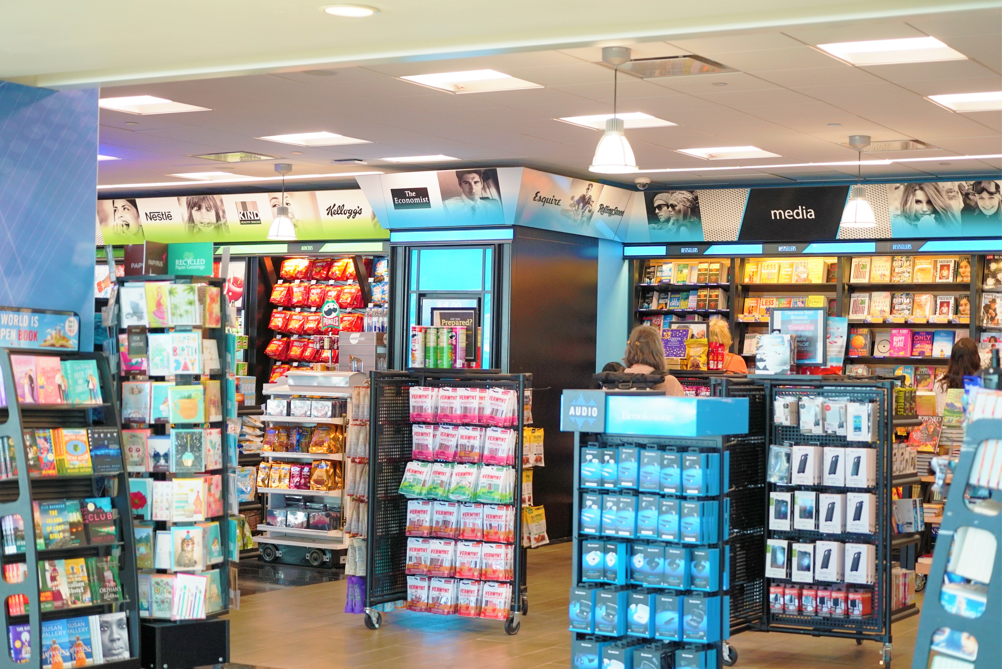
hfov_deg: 33.4
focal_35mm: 60
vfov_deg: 22.7
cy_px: 334
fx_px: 1671
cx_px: 501
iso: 500
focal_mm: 60
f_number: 4
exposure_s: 1/160
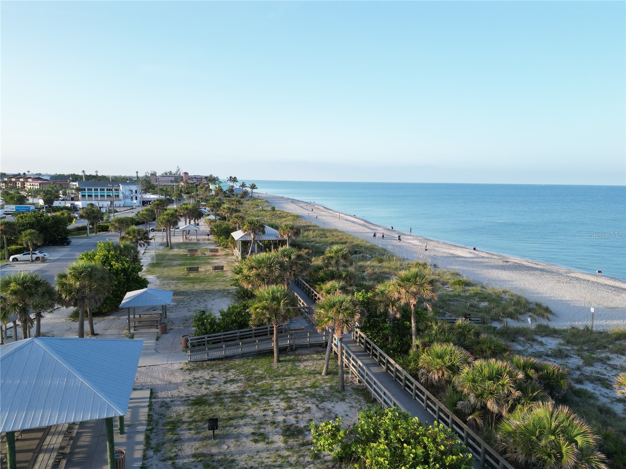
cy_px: 234
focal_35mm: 24
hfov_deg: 71.6
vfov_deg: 56.8
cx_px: 313
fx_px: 434
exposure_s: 1/640
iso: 120
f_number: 1.7
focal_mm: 6.72
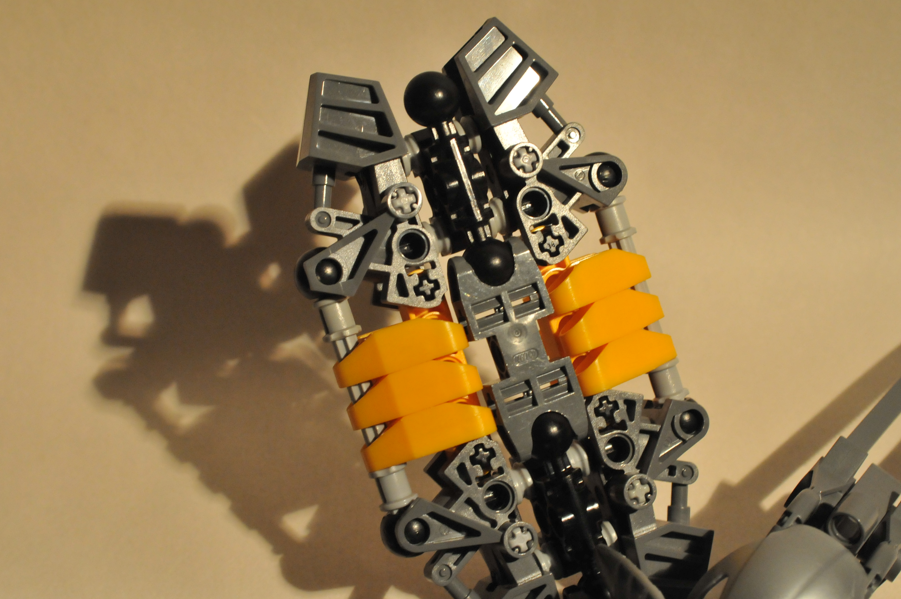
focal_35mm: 61
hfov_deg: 33.1
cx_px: 482
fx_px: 1514
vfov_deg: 22.4
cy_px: 315
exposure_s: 1/80
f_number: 8
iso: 1600
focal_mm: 35
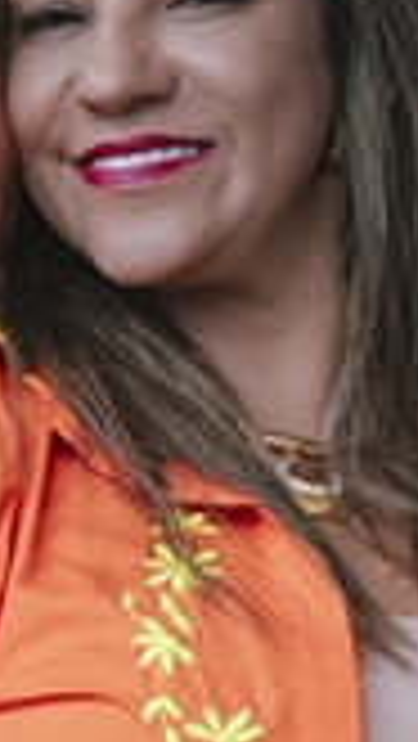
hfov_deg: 7.1
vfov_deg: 12.6
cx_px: 144
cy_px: 650
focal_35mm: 170
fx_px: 3345
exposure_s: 1/3200
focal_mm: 24
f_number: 2.5
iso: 1600
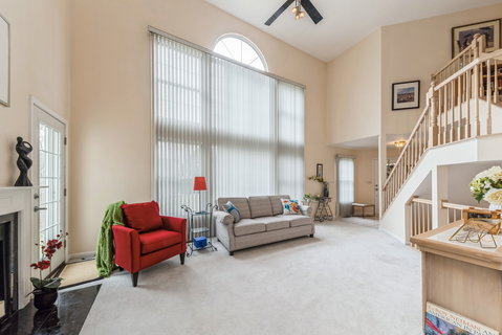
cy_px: 168
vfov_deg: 90.1
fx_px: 167
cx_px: 251
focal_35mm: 12
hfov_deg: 112.6
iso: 200
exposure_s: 1/20
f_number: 9
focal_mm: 12
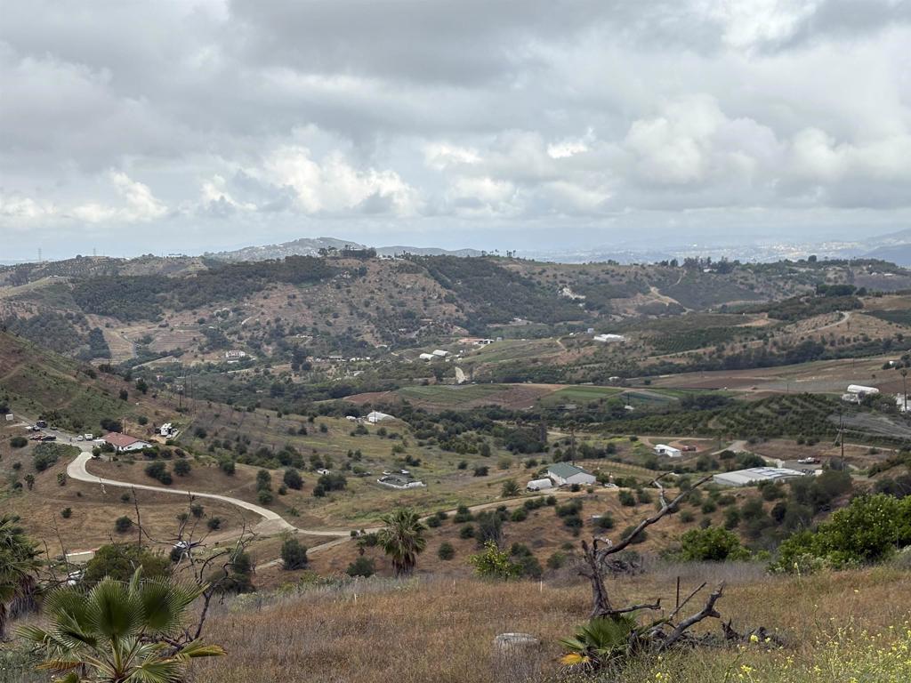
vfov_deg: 28.0
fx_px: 1369
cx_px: 456
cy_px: 342
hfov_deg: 36.8
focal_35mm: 52
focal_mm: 5.96
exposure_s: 1/2283
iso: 40
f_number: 1.6
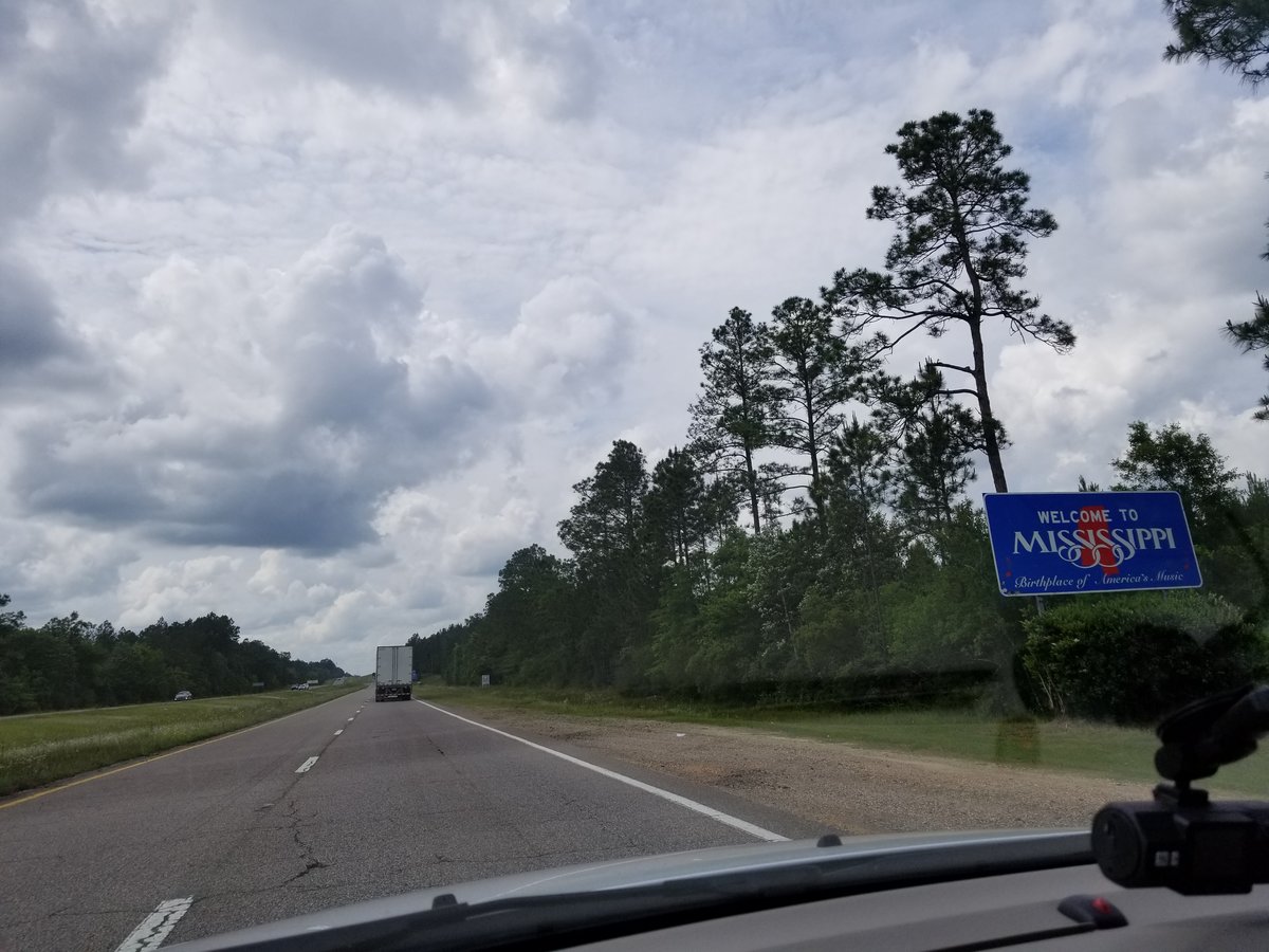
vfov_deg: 53.1
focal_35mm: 26
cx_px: 634
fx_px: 953
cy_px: 476
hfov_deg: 67.3
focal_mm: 4.3
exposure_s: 1/4128
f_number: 1.7
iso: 50
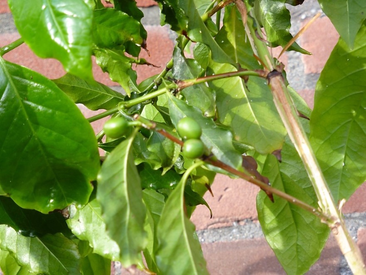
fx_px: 1861
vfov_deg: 8.4
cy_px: 138
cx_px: 183
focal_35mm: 176
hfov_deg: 11.2
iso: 100
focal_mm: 31.3
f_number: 5.4
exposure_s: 1/80
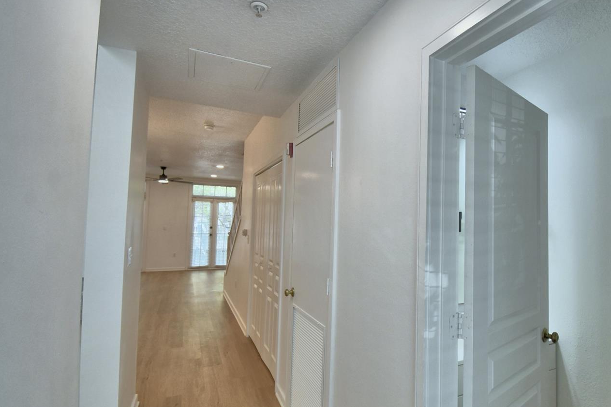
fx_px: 322
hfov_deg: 85.4
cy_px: 207
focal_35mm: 19
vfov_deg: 64.5
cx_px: 378
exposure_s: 1/125
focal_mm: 10
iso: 220
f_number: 4.5
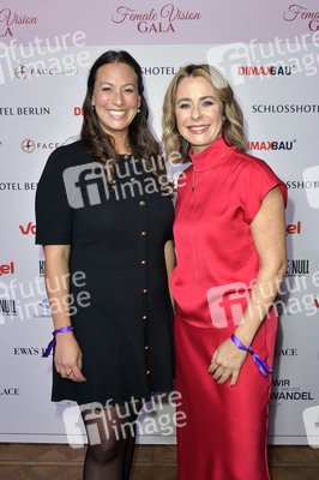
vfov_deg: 60.3
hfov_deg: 42.3
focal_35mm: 31
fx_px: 413
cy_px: 240
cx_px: 160
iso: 1250
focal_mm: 31
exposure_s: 1/250
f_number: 6.3
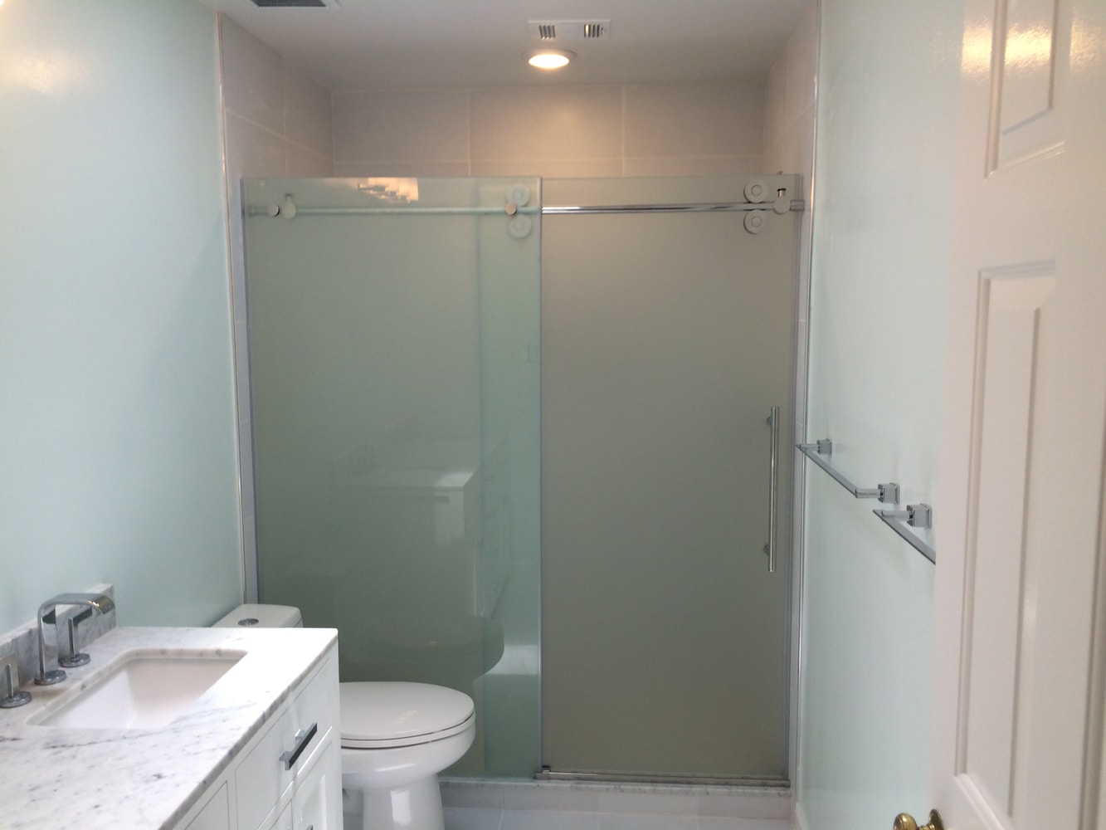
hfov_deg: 61.7
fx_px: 927
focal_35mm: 29
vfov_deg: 48.2
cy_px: 415
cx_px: 553
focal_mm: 4.15
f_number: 2.2
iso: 32
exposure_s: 1/60
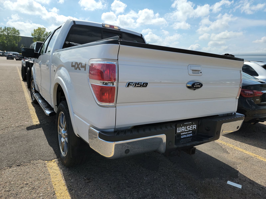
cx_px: 133
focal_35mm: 24
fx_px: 184
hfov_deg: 71.6
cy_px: 100
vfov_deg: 56.8
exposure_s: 1/1166
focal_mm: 6.7
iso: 50
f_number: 1.8
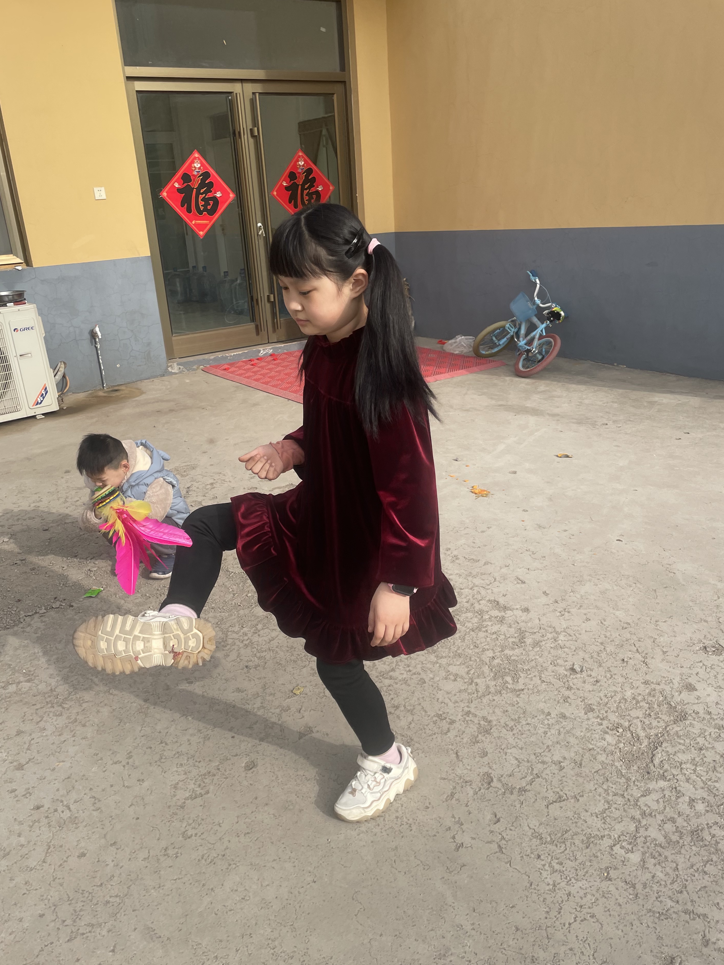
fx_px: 781
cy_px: 515
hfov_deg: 49.7
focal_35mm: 28
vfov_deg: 63.4
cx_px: 335
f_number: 1.6
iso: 32
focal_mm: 4.2
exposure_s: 1/1742
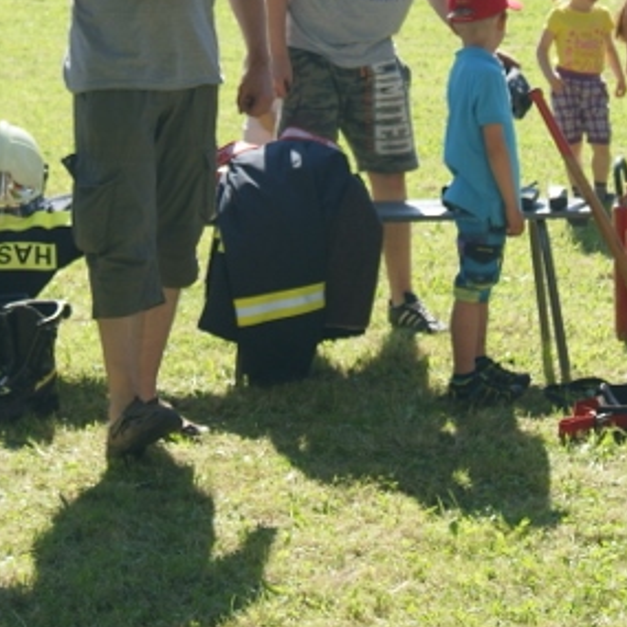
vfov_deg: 13.8
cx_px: 431
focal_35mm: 125
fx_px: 2566
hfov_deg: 13.9
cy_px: 98
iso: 100
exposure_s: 1/250
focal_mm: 35
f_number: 5.6
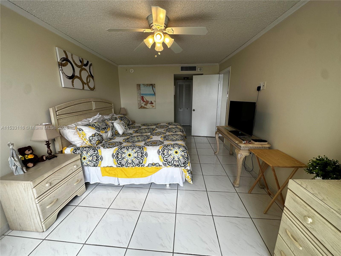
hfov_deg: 102.1
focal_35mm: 14
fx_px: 138
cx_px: 170
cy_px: 128
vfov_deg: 85.7
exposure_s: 1/120
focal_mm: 2.22
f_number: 2.2
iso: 64
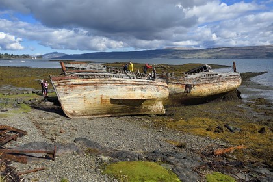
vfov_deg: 41.1
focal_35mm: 32
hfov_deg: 58.7
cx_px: 136
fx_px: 243
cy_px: 91
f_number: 14
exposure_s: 1/250
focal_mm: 32
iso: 200
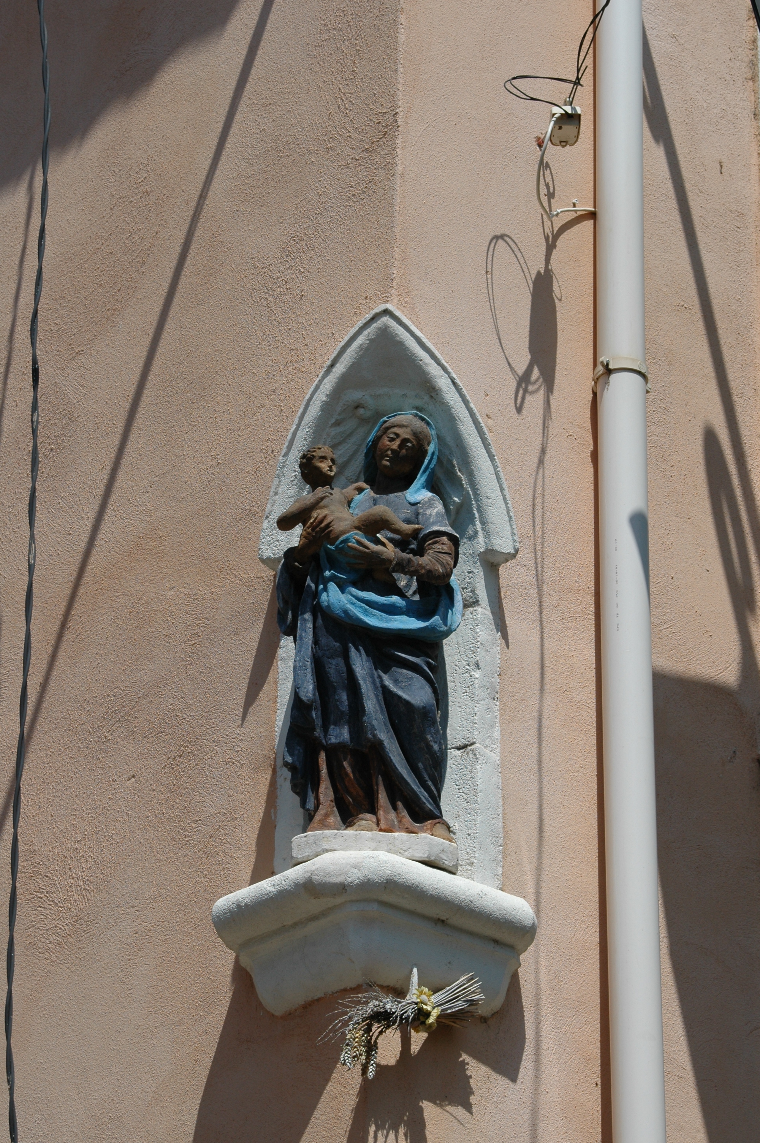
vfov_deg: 17.1
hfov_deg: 11.4
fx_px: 3807
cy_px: 572
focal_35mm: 120
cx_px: 380
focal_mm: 80
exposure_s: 1/500
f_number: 11
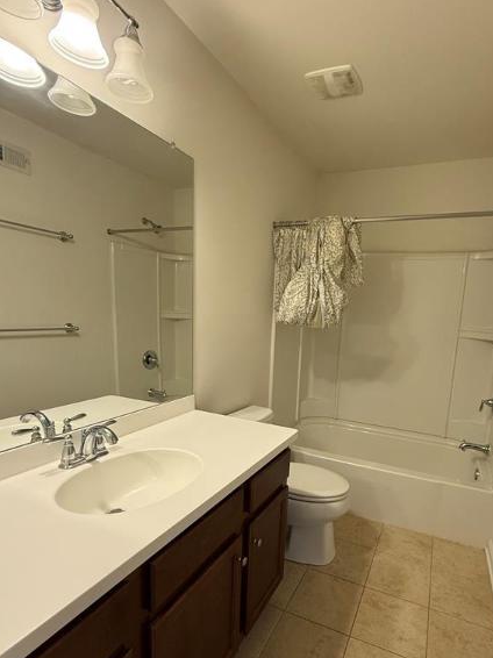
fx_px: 361
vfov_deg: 84.3
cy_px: 370
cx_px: 296
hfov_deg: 67.9
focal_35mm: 19
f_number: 2.2
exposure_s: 1/60
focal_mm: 2.2
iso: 250
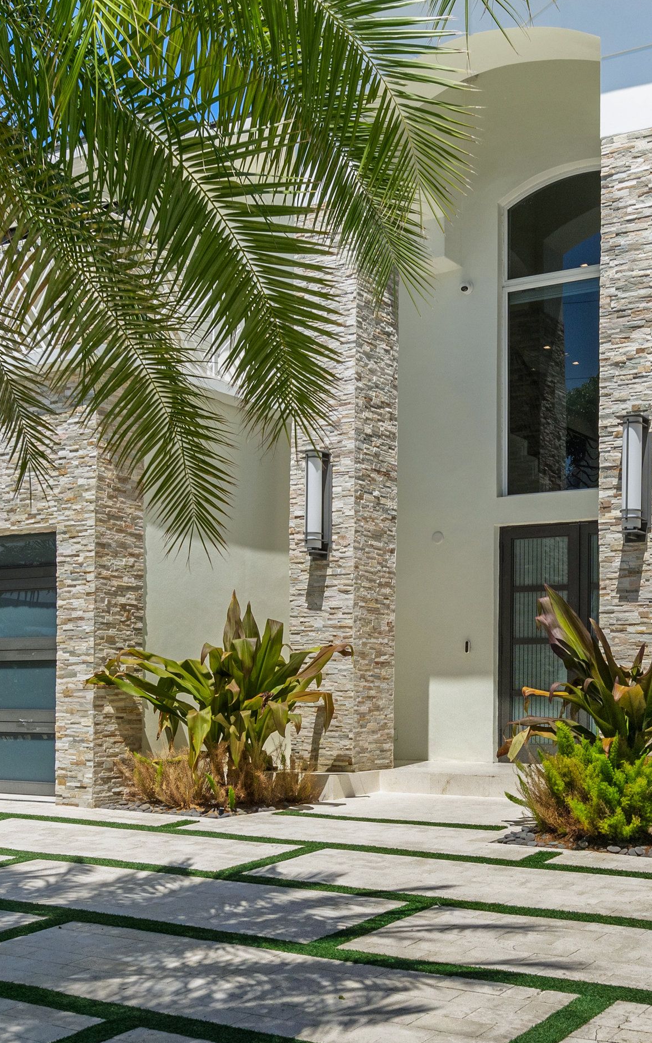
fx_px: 1194
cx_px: 524
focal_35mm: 42
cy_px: 622
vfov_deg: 46.9
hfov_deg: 29.8
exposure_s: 1/125
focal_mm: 14
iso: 160
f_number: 8
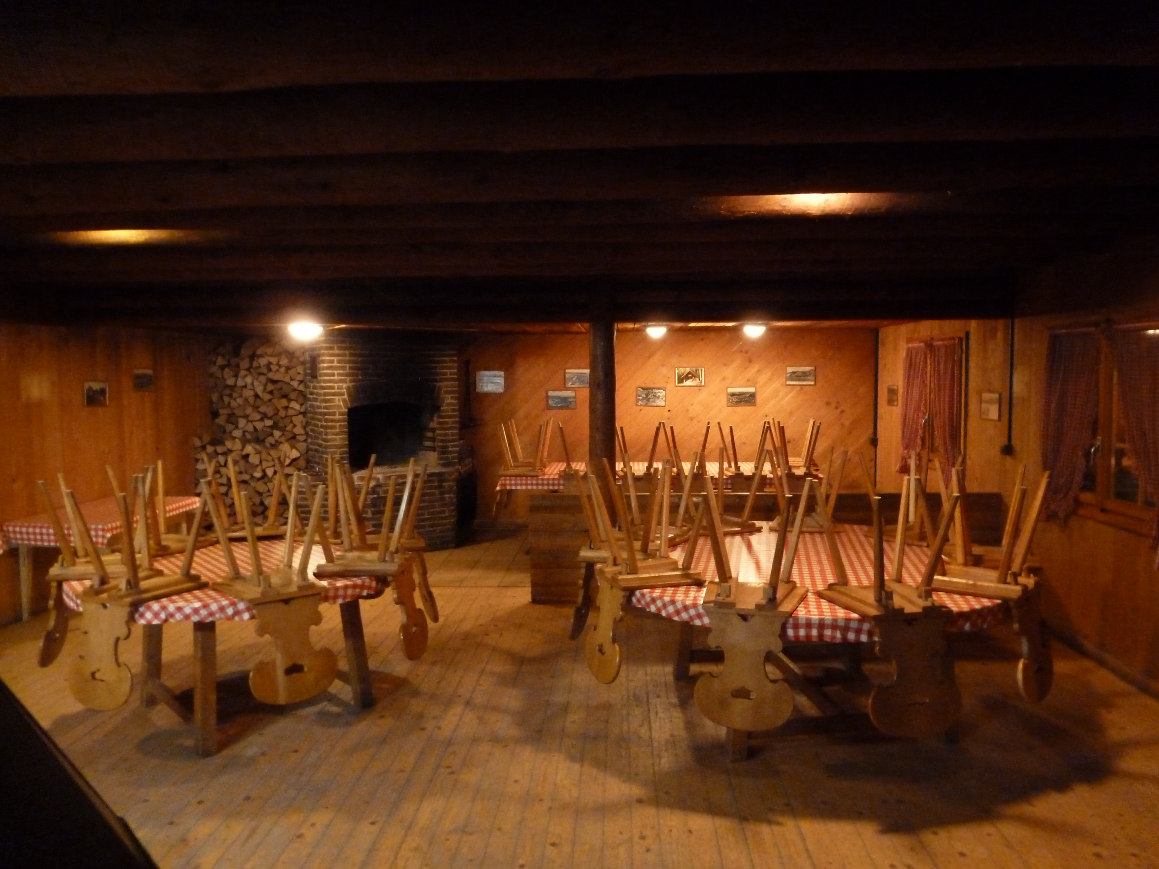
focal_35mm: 24
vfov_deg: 56.8
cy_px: 434
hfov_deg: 71.6
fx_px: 804
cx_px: 580
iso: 800
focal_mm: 4.3
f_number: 3.3
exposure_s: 1/4
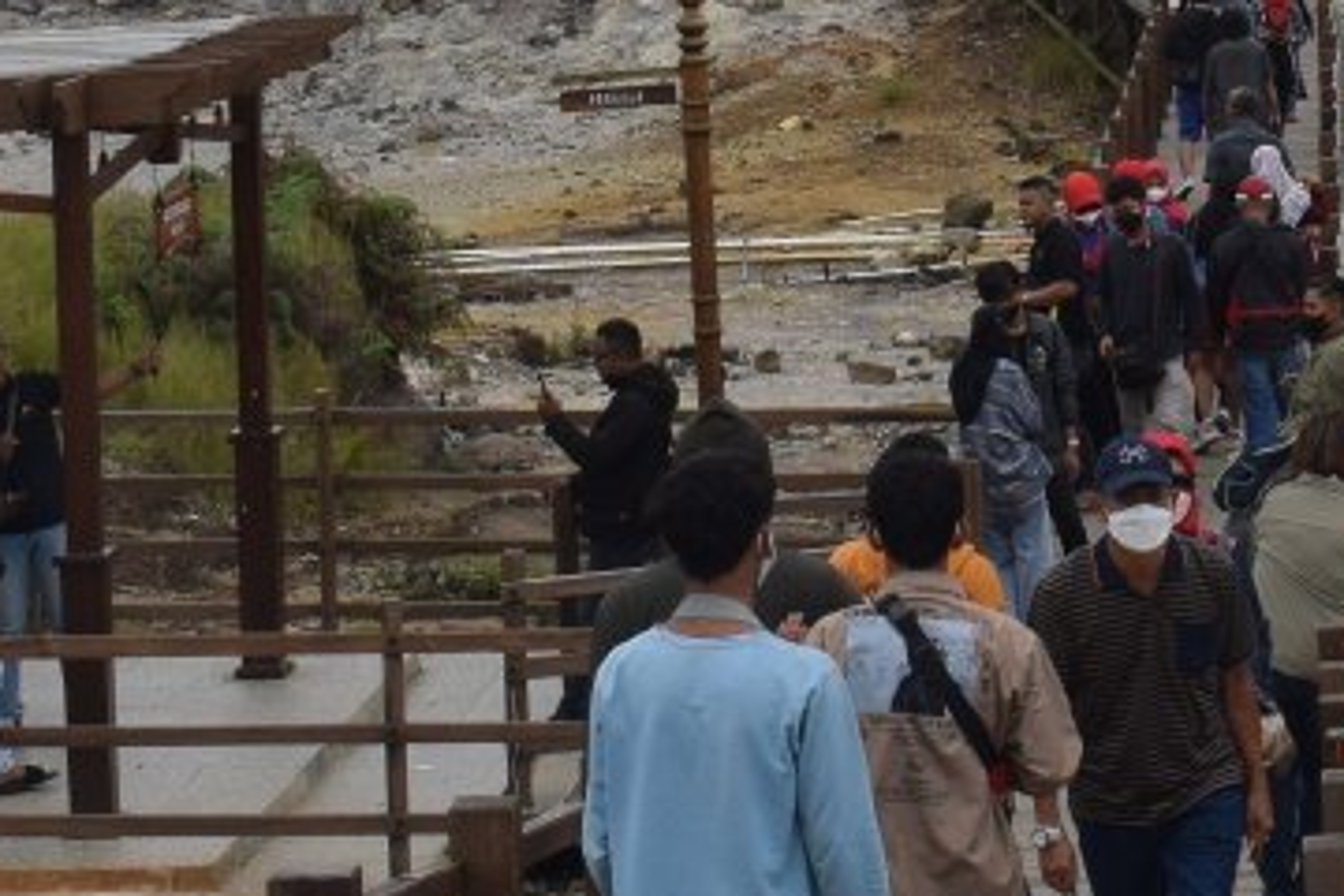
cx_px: 1277
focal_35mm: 120
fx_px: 4480
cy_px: -282
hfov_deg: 16.8
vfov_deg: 11.1
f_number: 11
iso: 400
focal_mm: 18
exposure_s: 1/500
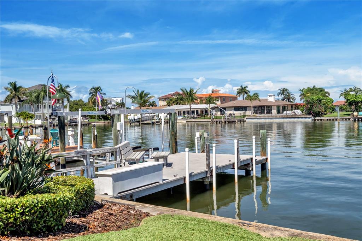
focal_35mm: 35
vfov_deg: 37.8
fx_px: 352
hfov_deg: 54.4
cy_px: 120
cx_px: 181
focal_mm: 35
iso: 640
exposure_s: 1/3200
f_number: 9
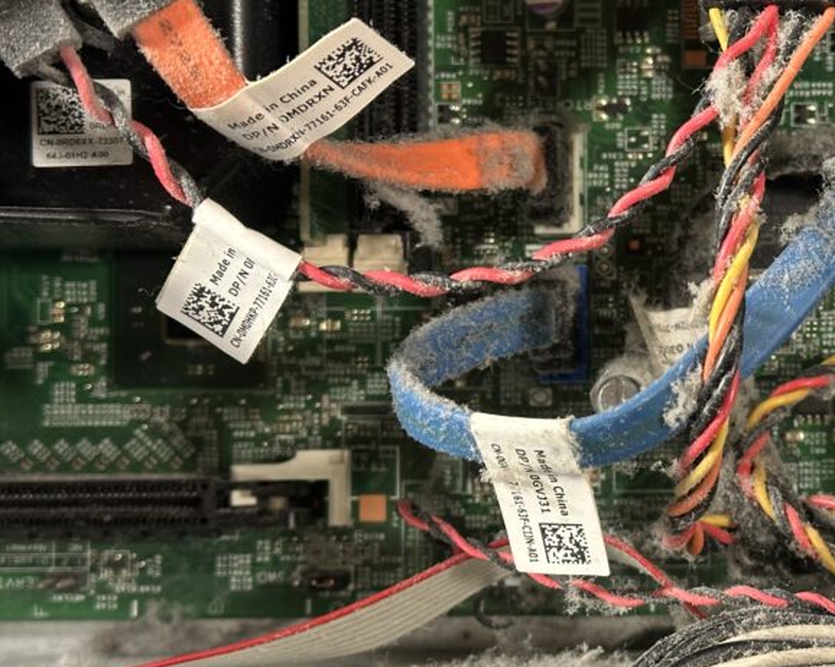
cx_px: 737
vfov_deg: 18.5
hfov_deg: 22.5
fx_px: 2050
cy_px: 346
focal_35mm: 83
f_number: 1.78
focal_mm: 6.86
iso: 200
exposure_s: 1/33
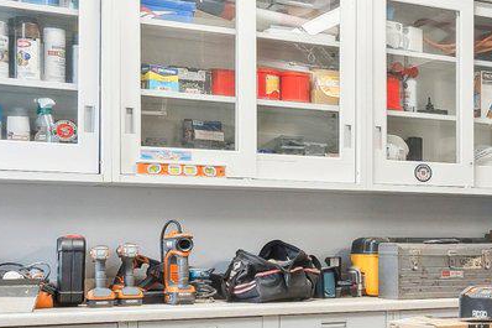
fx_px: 984
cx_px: 779
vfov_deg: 18.7
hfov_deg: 22.1
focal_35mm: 72
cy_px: 270
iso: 500
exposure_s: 1/13
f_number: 8
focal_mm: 14
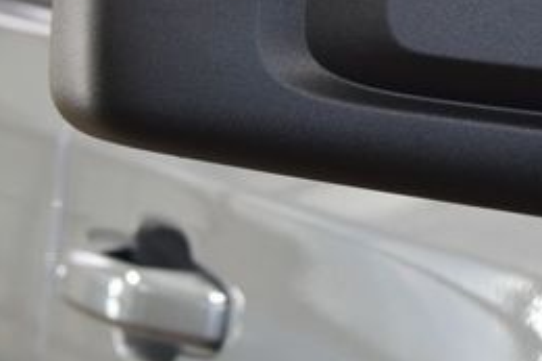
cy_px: 76
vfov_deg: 7.4
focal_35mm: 185
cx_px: 580
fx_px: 2783
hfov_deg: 11.0
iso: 500
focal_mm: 50
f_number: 6.3
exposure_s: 1/15
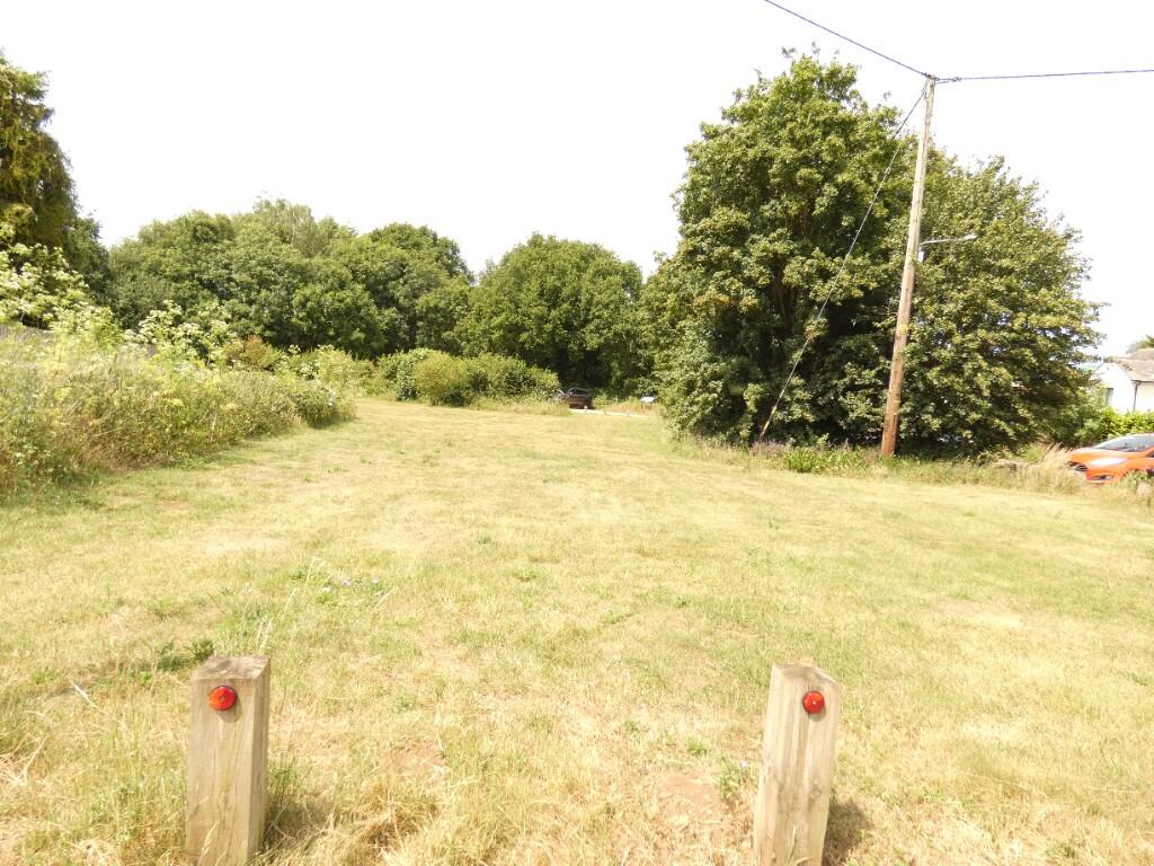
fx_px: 667
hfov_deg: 81.7
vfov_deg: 66.0
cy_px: 433
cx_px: 577
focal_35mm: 20
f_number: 2.8
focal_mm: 3.6
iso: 80
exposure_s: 1/400
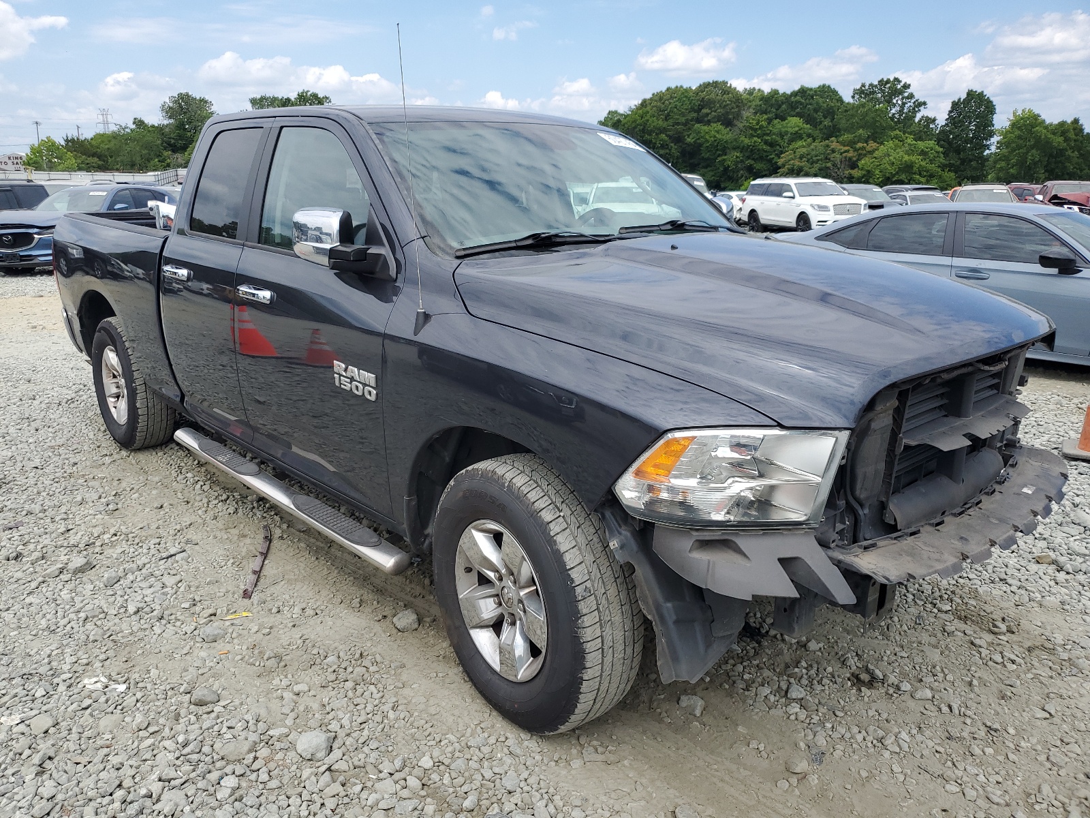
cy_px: 409
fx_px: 819
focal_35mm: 26
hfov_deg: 67.3
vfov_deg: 53.1
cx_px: 545
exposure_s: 1/2500
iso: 50
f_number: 1.5
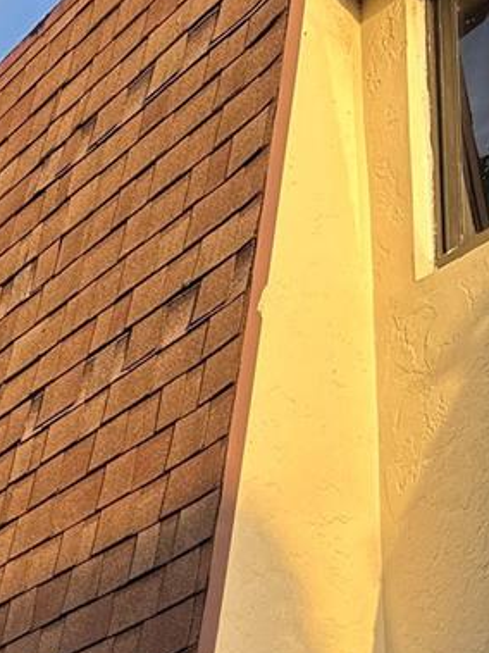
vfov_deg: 21.1
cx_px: -277
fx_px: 1432
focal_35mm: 76
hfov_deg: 17.2
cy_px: 1020
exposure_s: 1/925
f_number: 1.78
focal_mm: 6.76
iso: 80
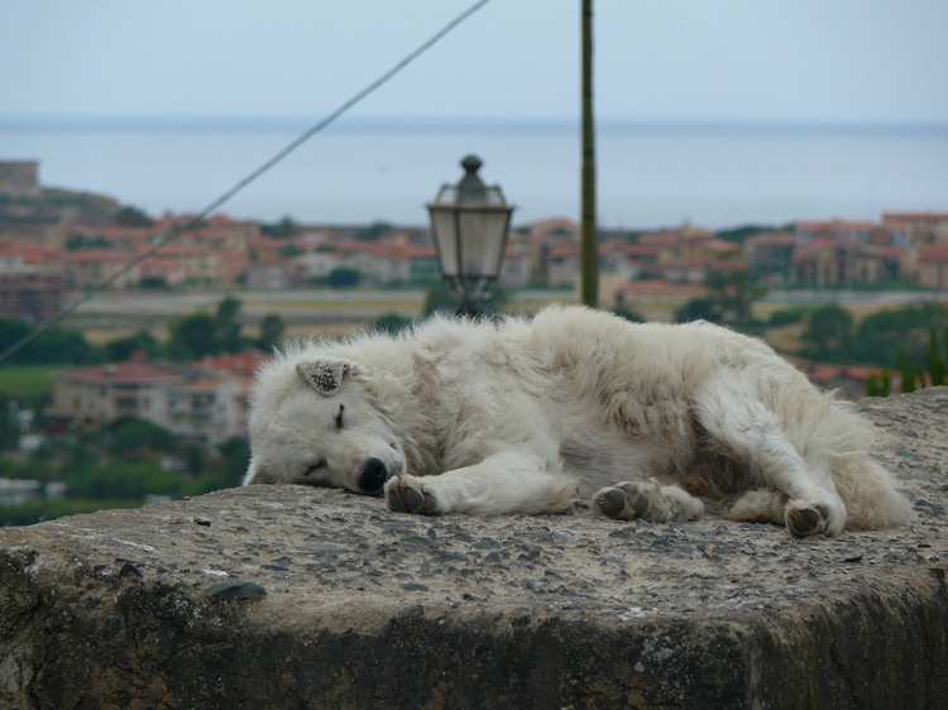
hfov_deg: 6.7
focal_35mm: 294
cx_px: 474
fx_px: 8049
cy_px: 355
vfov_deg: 5.1
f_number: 4.5
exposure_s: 1/200
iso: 100
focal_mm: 62.2
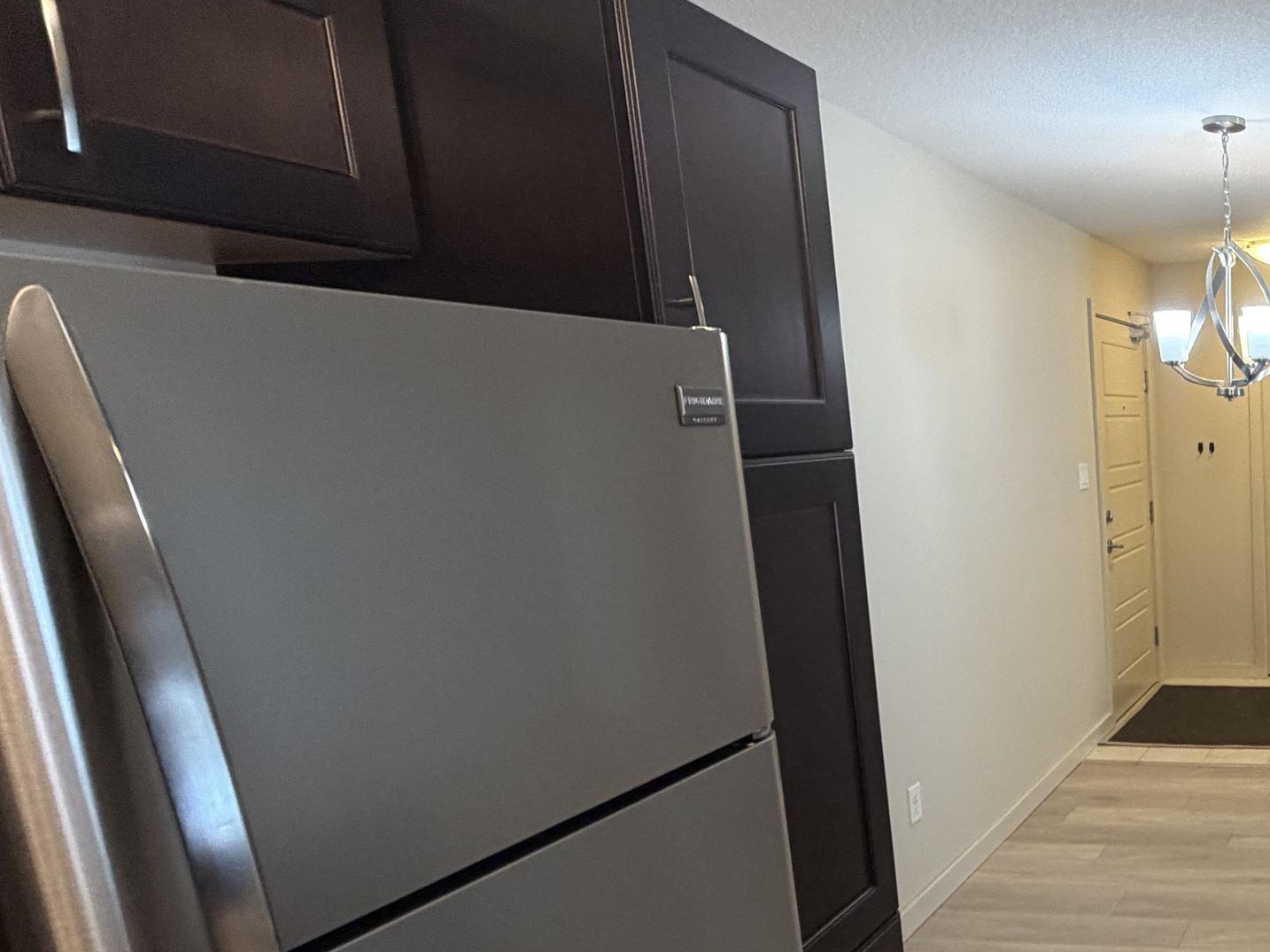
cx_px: 1304
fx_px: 1100
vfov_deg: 46.2
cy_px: 622
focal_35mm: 30
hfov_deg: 48.1
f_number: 2.2
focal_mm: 2.22
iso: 250
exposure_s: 1/60
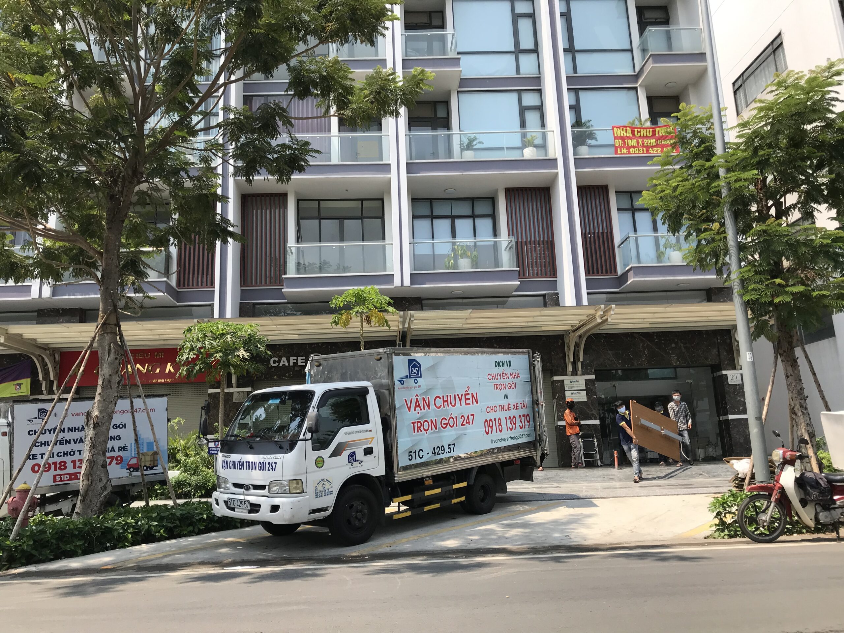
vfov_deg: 49.7
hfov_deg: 63.4
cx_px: 422
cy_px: 316
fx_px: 683
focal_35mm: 28
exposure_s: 1/1294
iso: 20
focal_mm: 3.99
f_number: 1.8
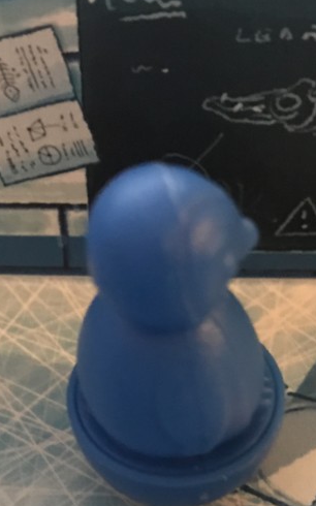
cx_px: 155
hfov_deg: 20.9
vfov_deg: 32.4
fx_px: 855
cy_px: 371
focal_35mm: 62
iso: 100
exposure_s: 1/4
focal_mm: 3.99
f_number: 1.8
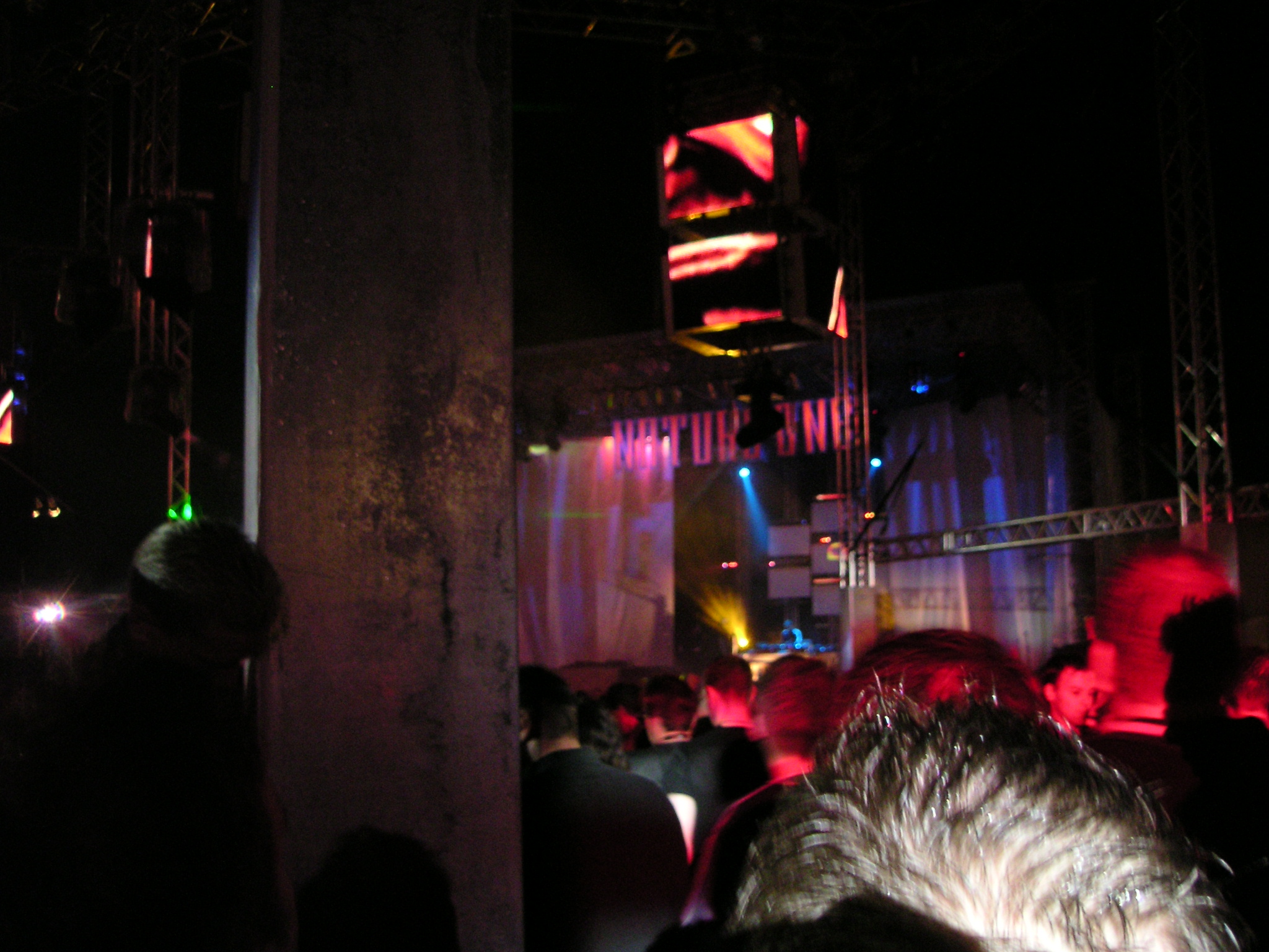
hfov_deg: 49.0
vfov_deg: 37.7
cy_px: 476
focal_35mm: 38
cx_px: 634
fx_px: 1393
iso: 200
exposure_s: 1/10
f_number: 2.8
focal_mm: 6
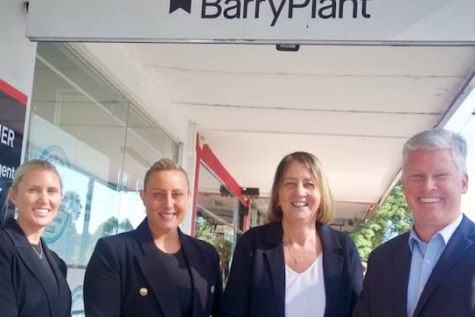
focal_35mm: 49
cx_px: 223
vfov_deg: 27.4
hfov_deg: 40.3
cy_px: 203
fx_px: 646
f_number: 9
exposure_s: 1/40
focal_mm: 35
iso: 320
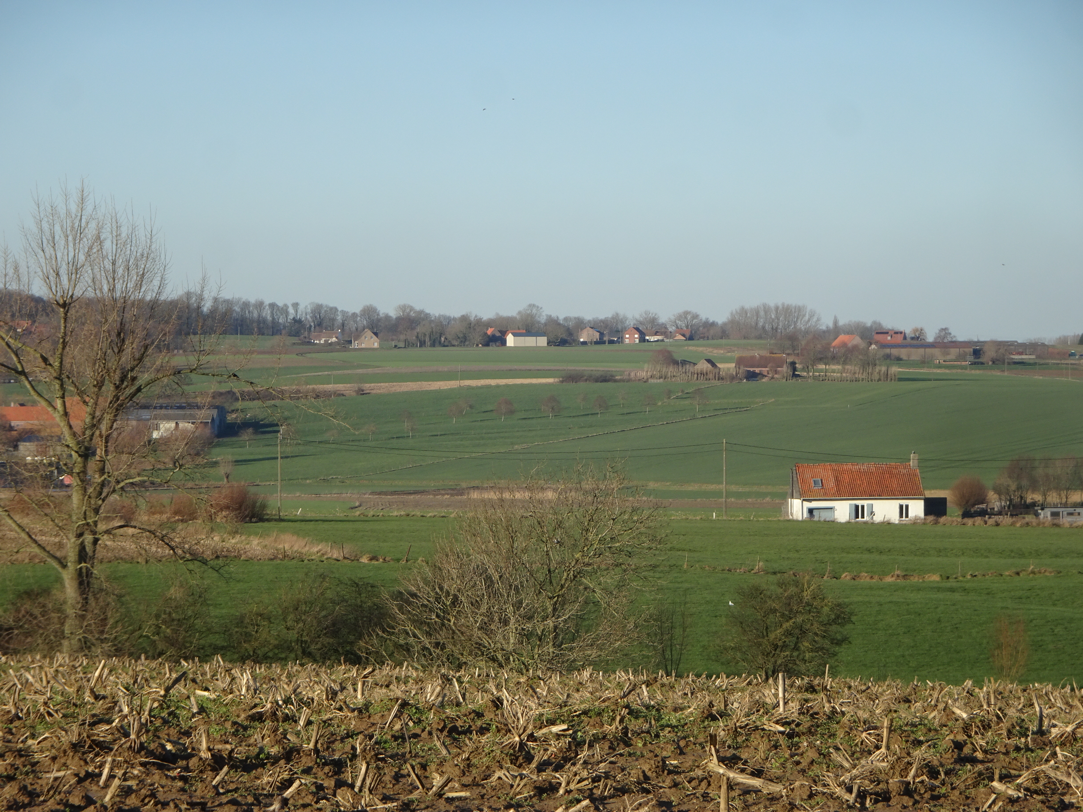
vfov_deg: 7.7
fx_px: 6070
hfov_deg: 10.2
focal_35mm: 194
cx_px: 542
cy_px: 406
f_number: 6.3
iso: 80
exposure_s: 1/250
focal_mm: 33.17
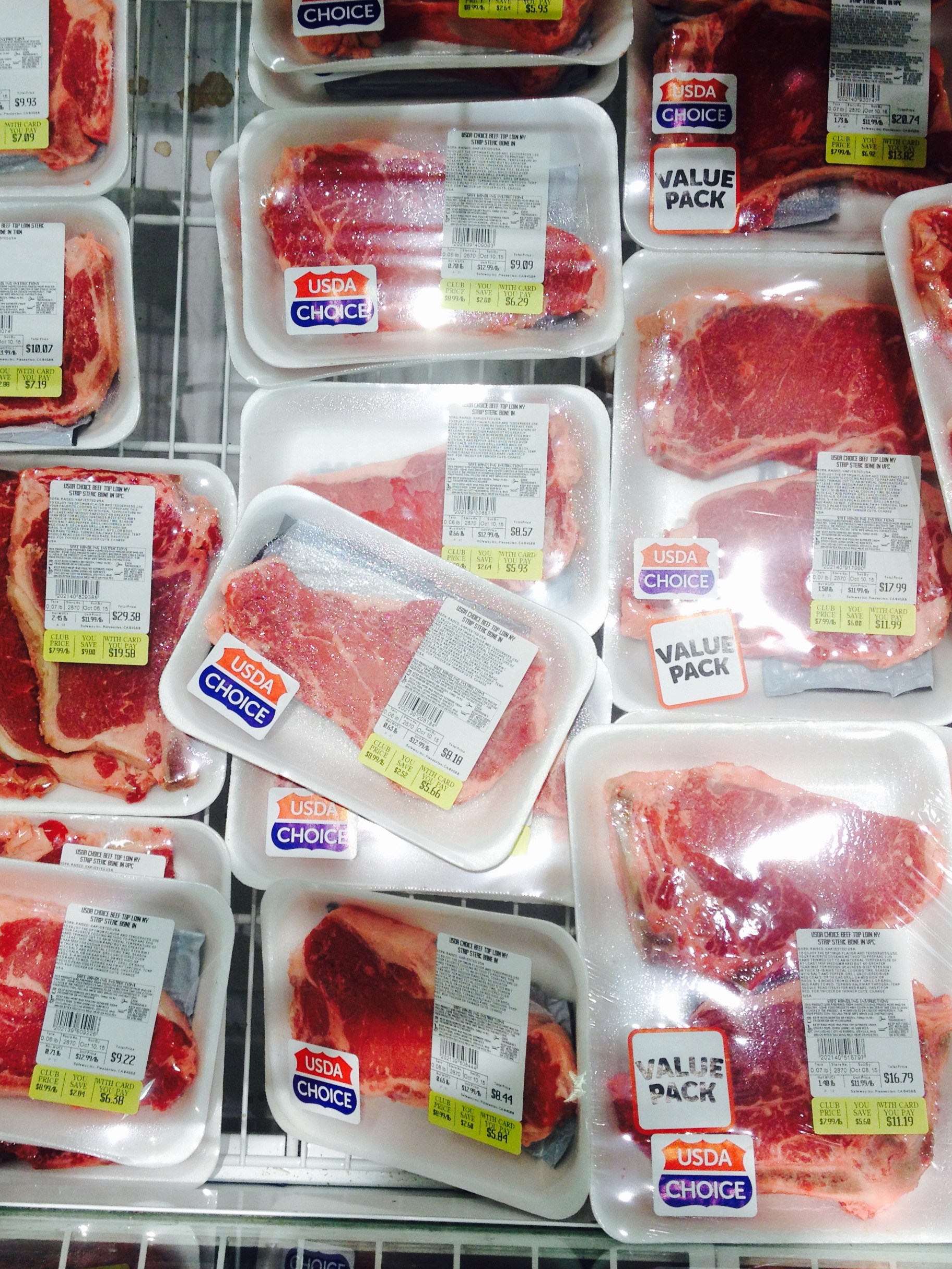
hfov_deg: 30.9
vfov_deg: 40.4
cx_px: 476
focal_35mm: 47
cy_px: 631
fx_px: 1724
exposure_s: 1/40
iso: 50
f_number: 2.4
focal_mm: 4.28
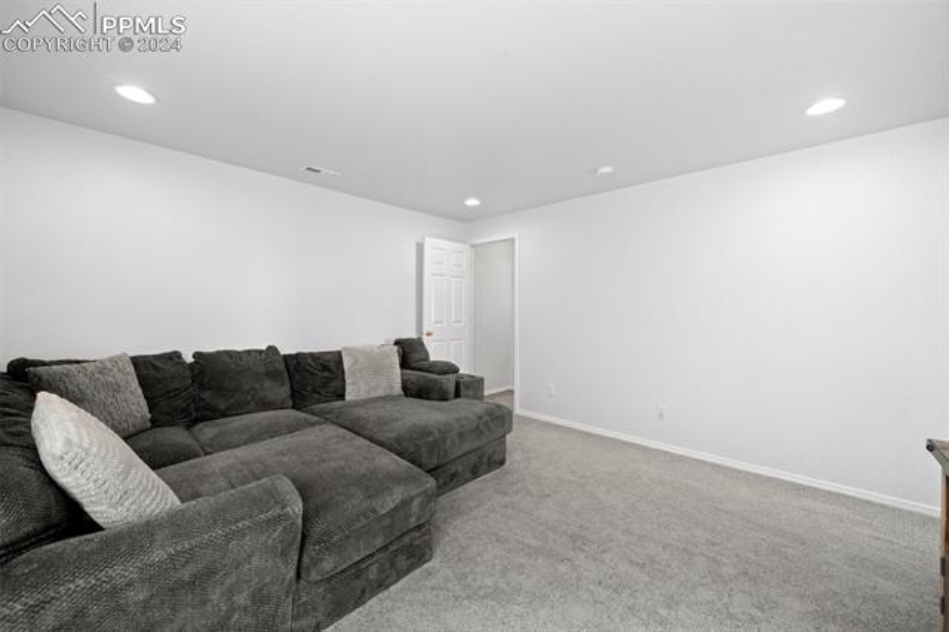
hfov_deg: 108.4
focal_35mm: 13
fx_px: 343
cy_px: 316
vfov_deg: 85.4
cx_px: 474
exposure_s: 1/30
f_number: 10
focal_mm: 13
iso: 8000
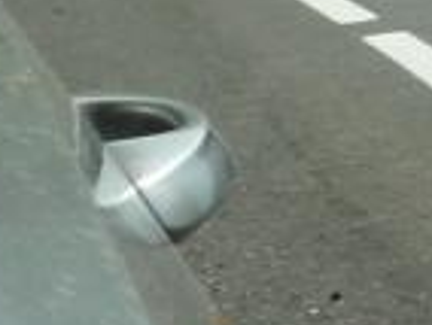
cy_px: 24
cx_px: 1269
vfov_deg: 8.2
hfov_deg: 9.0
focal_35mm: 180
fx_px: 2250
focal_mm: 4.1
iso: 80
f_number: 5.6
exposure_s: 1/400
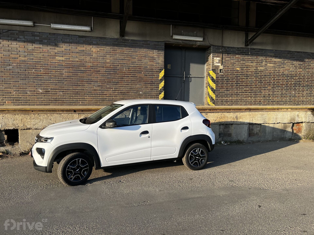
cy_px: 118
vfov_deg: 53.1
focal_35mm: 26
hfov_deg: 67.3
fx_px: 236
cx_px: 157
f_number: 1.5
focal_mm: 5.7
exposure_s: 1/1395
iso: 50
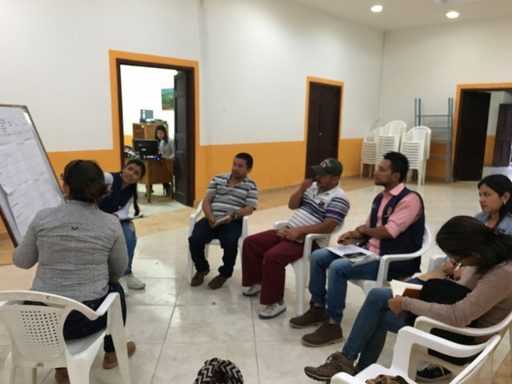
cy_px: 192
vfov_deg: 48.2
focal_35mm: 29
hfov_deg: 61.7
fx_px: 429
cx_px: 256
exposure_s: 1/17
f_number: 2.2
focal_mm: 4.15
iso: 200
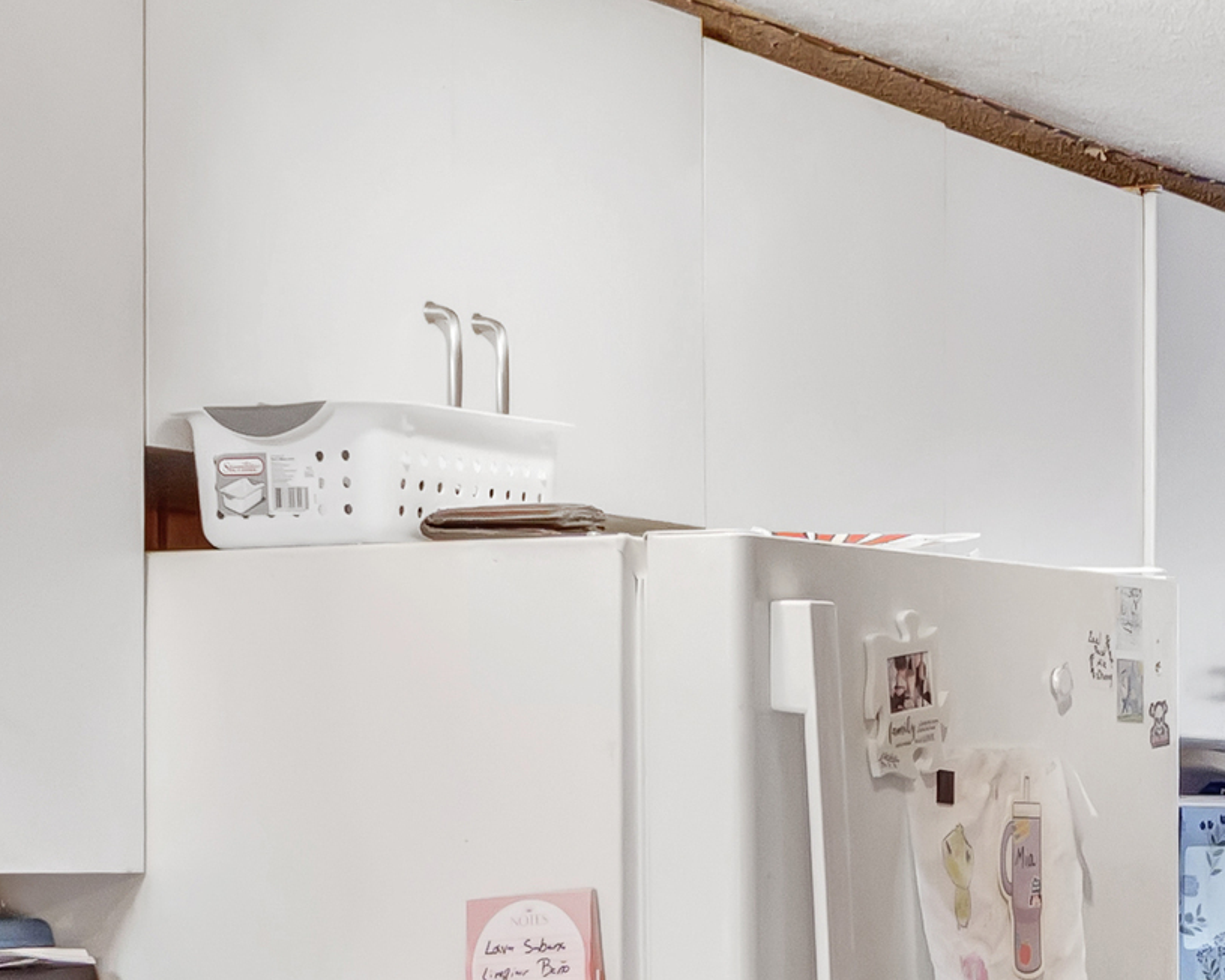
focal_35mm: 106
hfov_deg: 17.8
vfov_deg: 14.4
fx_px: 3844
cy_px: 927
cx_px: 1100
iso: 800
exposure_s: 1/6
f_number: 9
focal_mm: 20
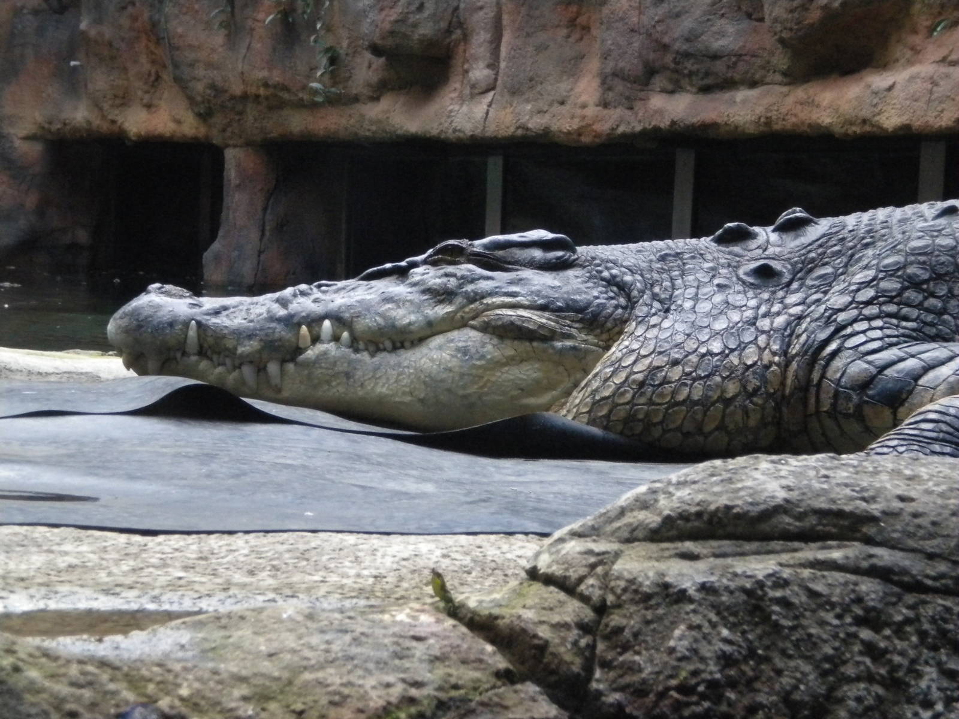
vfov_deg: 14.1
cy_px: 360
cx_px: 480
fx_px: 2909
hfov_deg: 18.7
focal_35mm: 105
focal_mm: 18.9
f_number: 5.9
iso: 800
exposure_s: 1/67.2
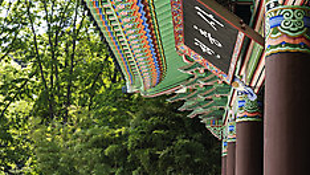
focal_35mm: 68
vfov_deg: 17.6
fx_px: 559
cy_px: 147
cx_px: 161
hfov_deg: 31.0
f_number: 5.6
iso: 100
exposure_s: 1/160
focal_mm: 38
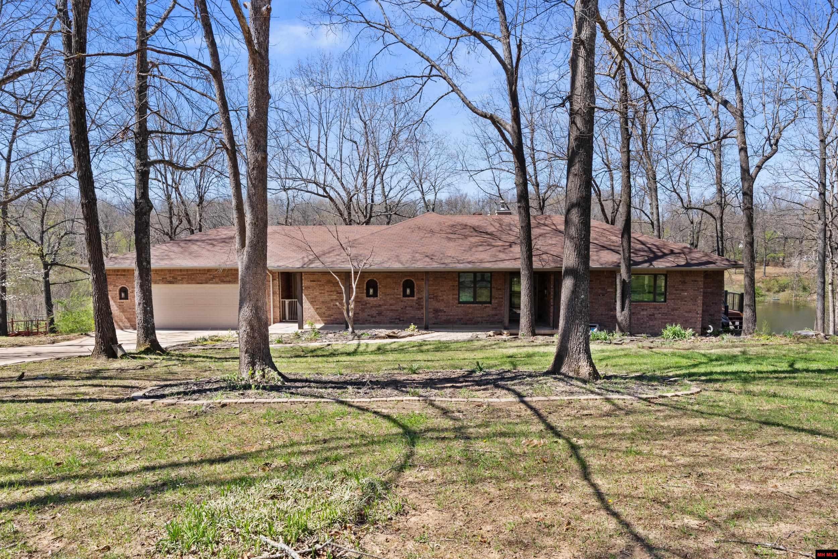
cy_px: 280
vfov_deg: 54.0
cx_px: 419
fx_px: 548
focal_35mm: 24
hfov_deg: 74.8
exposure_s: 1/80
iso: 200
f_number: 9
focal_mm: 15.7
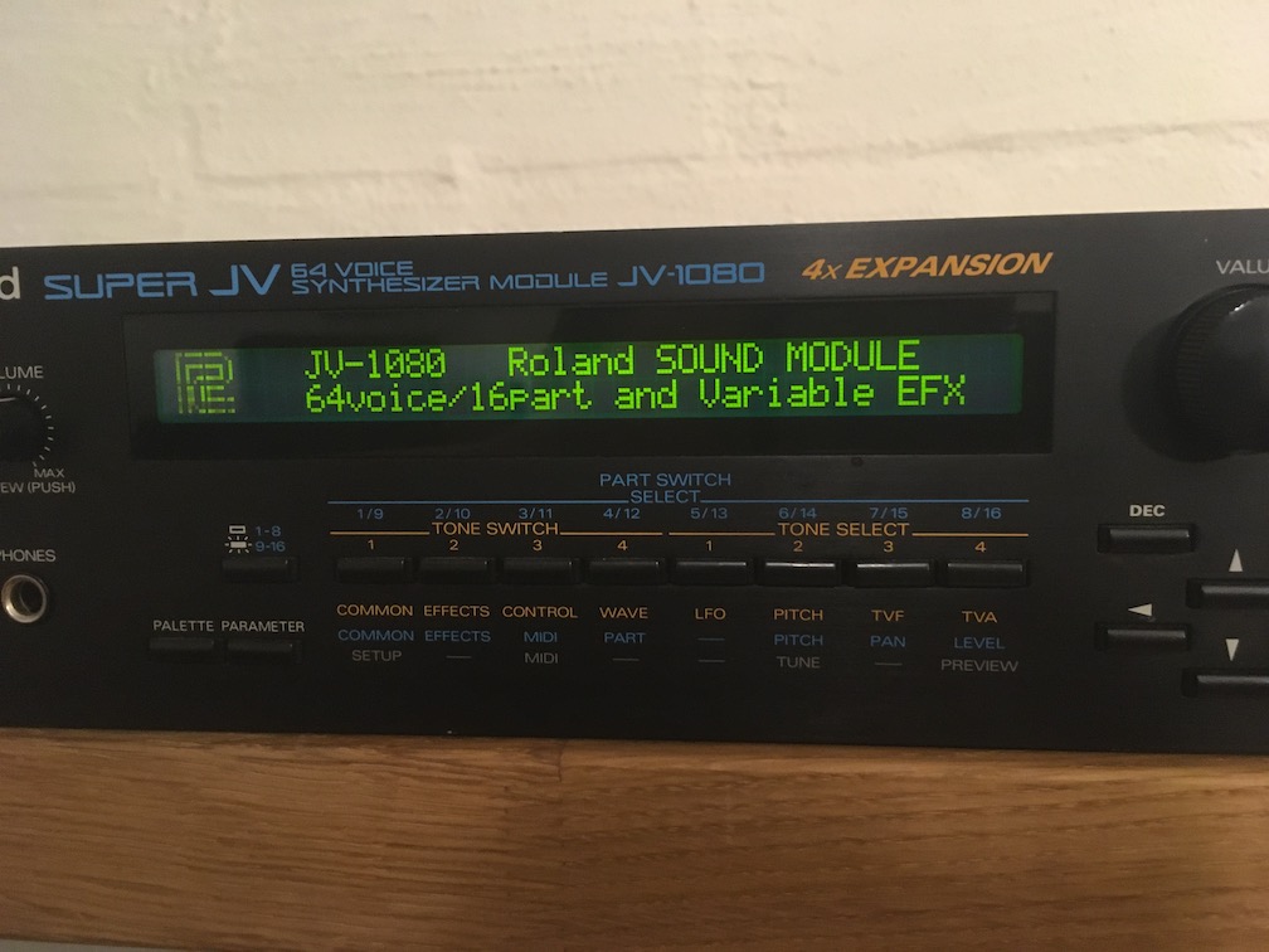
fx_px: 1063
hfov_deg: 61.7
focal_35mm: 29
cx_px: 634
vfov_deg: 48.2
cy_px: 476
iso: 250
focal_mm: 4.15
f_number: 2.2
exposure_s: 1/17
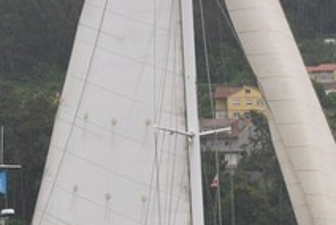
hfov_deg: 4.0
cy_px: 198
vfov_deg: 2.7
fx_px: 4851
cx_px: 154
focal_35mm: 519
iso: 180
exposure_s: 1/500
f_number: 5.6
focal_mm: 82
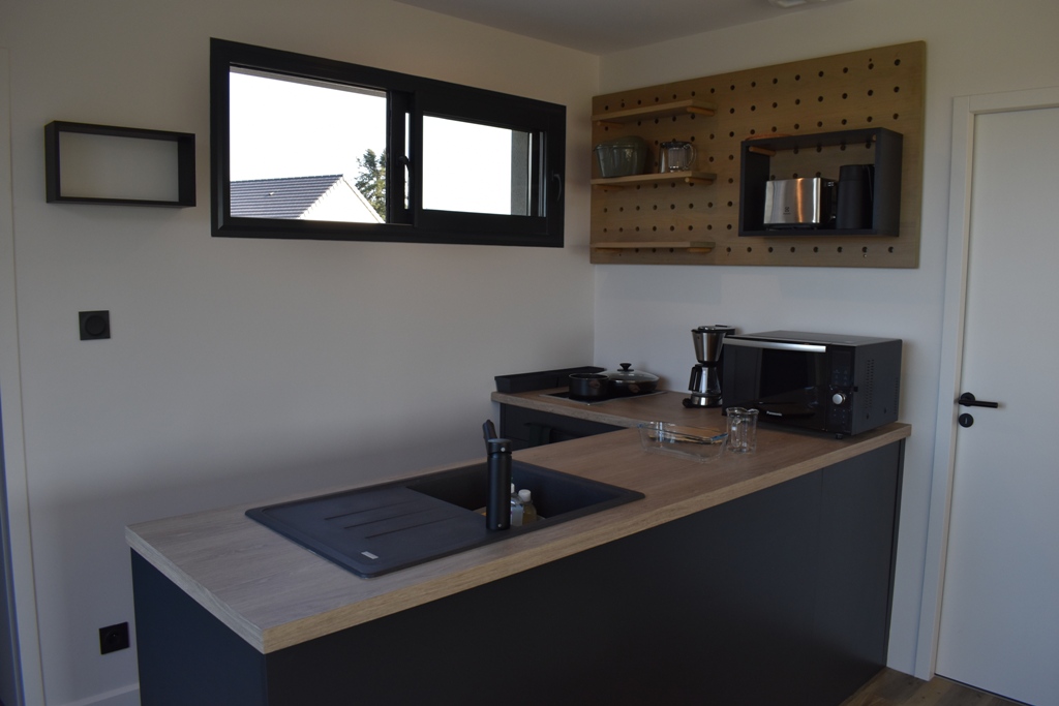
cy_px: 353
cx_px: 530
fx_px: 794
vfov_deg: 47.9
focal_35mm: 27
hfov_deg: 67.4
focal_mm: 18
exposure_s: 1/160
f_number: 6.3
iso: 400
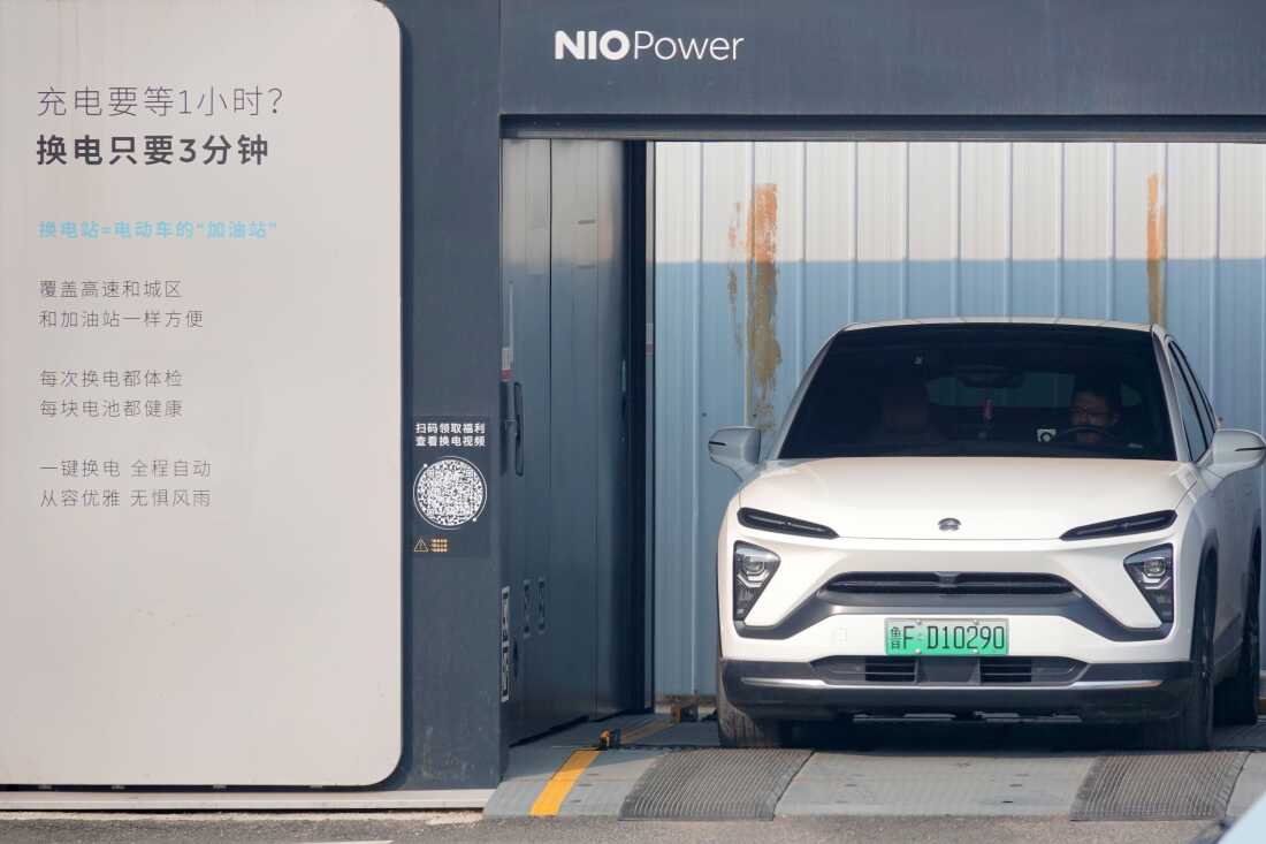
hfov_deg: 4.6
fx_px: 15716
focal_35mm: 447
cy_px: 422
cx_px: 633
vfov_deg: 3.1
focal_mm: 163.85
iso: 200
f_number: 6.3
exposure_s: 1/400
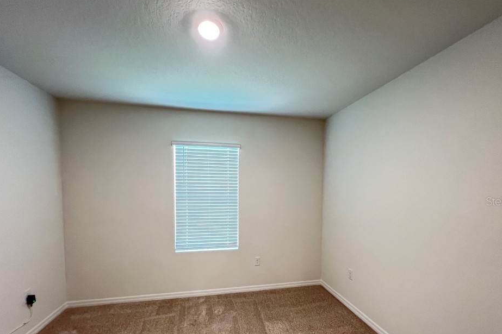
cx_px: 259
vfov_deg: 76.4
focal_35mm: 15
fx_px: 209
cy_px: 201
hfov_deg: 100.4
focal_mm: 1.57
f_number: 1.8
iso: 640
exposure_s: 1/60
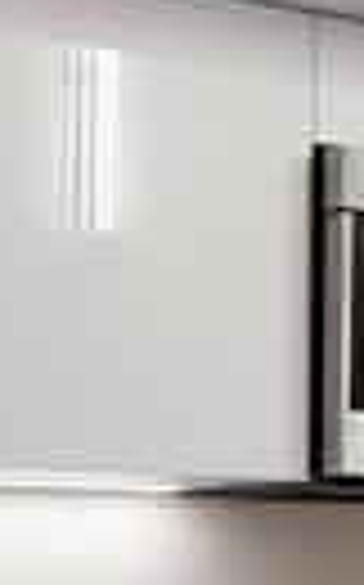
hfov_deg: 13.1
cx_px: 58
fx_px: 1575
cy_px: 608
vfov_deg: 20.3
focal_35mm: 99
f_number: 10
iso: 320
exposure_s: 1/5
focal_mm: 14
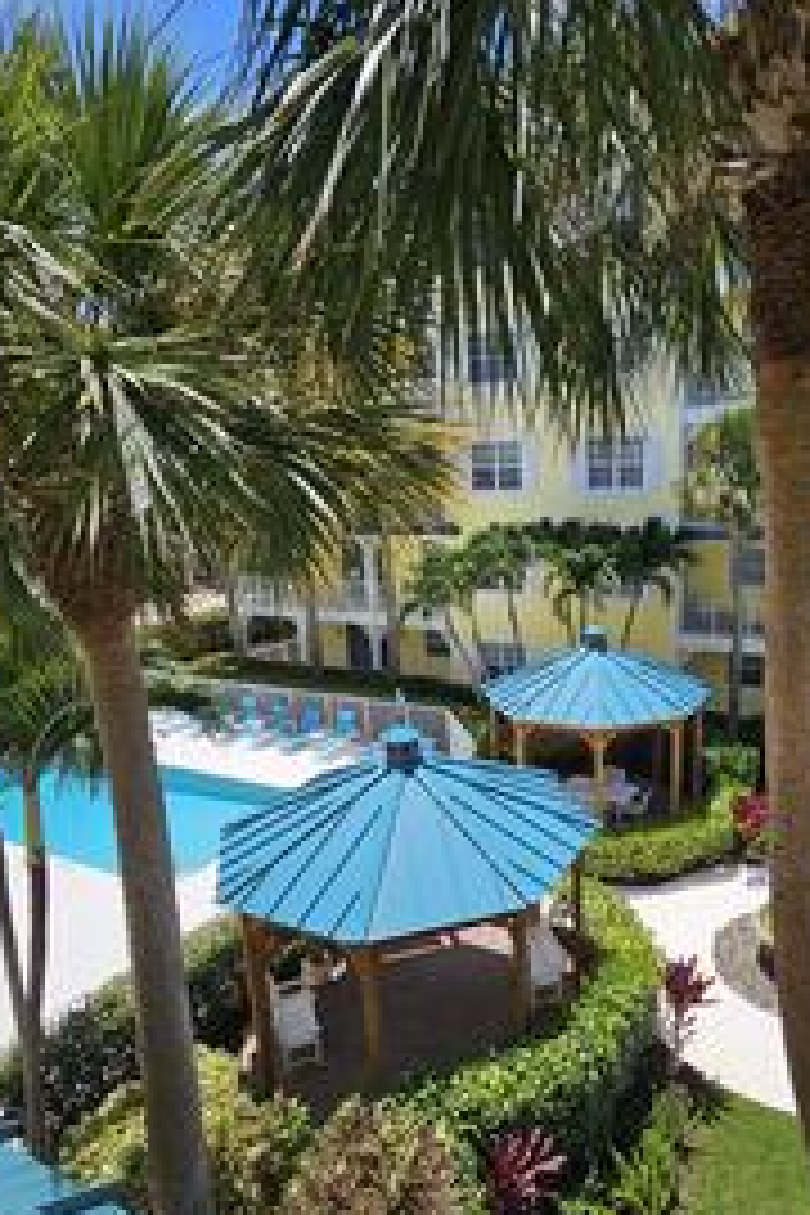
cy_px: 652
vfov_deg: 83.8
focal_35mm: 20
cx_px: 544
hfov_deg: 60.4
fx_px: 675
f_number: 2.2
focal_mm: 2.2
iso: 50
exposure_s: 1/2531
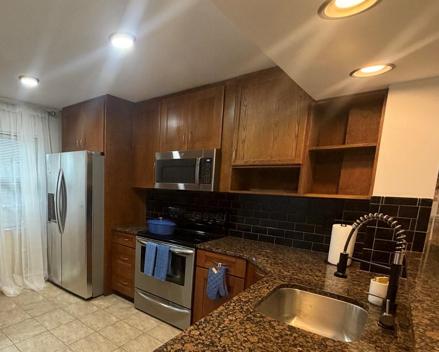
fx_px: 273
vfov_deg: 64.5
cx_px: 134
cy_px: 221
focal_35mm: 21
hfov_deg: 74.3
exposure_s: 1/60
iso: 400
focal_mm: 2.22
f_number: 2.2
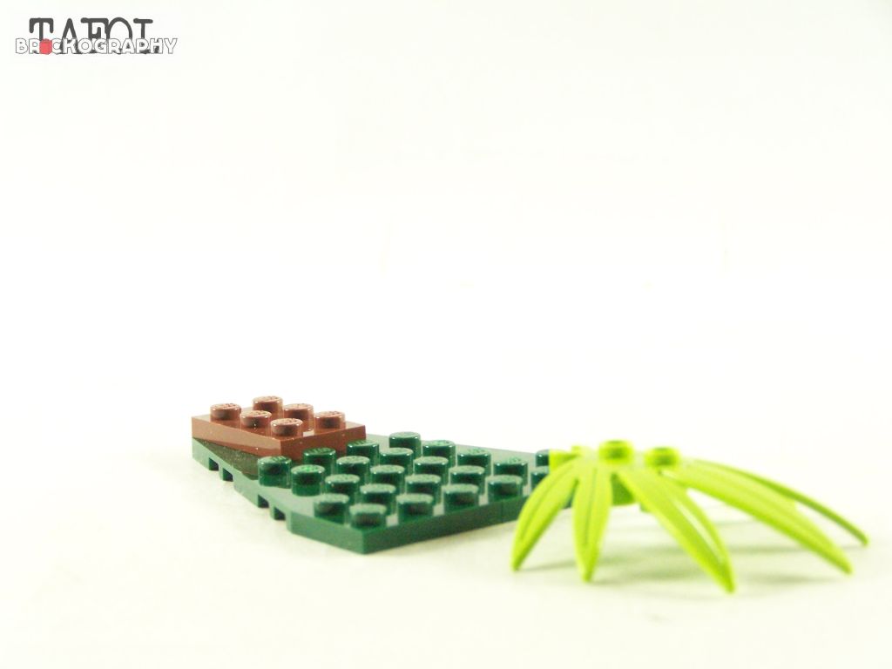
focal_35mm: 94
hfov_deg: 20.9
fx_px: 2422
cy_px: 334
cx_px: 446
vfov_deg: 15.7
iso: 400
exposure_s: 1/60
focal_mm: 15.6
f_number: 3.2
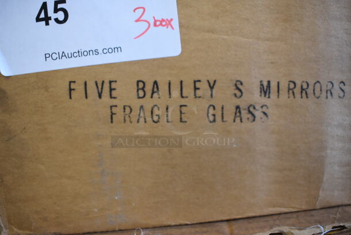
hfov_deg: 59.4
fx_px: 307
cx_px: 176
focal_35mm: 32
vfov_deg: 41.8
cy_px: 118
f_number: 5
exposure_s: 1/60
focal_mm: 21
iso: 800
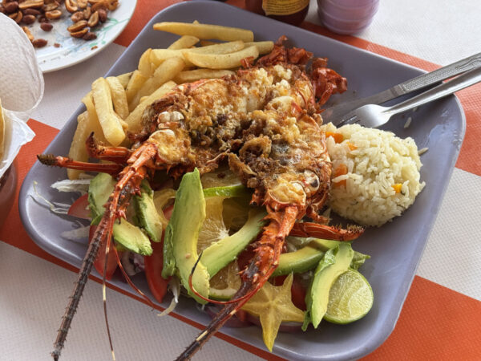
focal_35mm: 48
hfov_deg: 39.7
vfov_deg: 30.3
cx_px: 240
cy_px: 180
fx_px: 667
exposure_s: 1/731
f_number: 1.8
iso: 64
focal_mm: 6.8
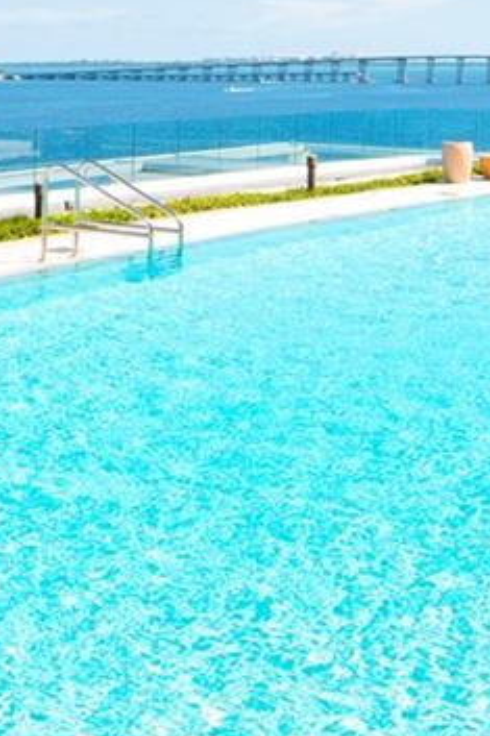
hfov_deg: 19.7
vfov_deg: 28.8
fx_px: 1390
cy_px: 120
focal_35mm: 68
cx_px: 75
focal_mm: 15
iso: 100
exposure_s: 1/80
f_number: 11
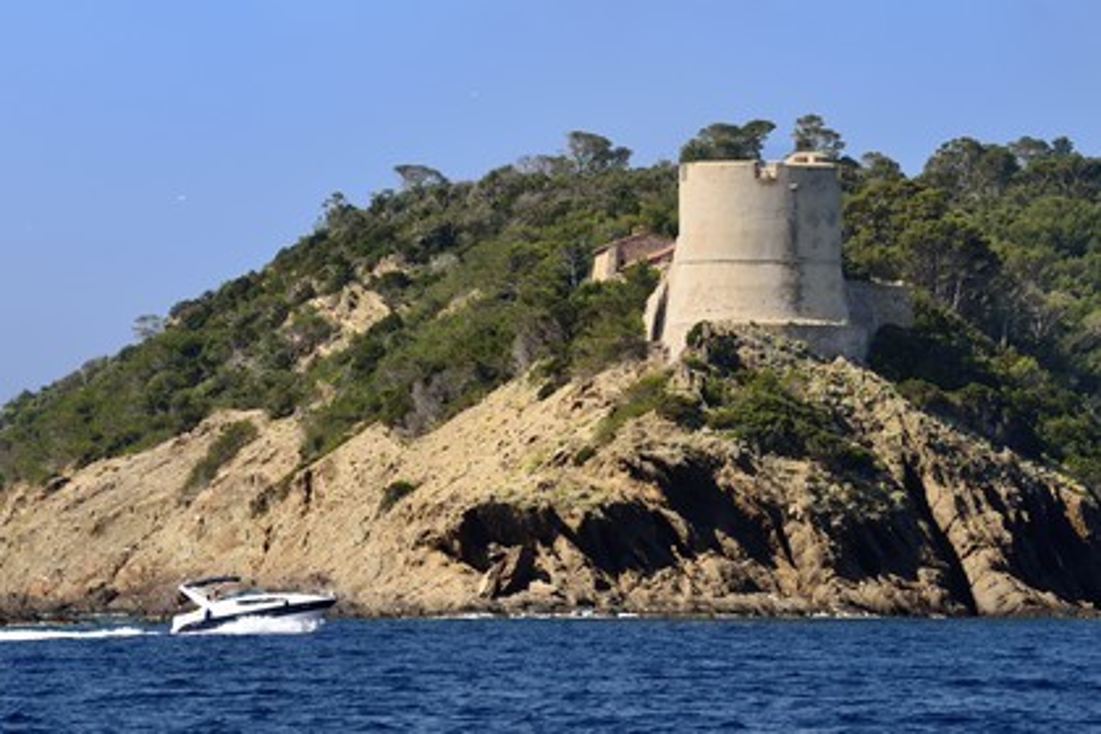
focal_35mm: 200
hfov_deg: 10.3
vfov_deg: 6.9
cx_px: 550
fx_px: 6116
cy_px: 367
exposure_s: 1/640
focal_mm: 200
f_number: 8
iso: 200
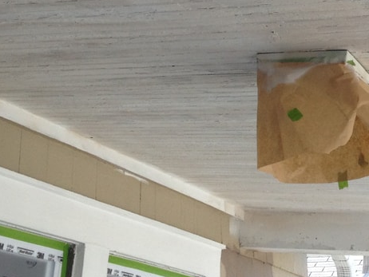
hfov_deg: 19.1
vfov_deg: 14.2
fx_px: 1077
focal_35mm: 101
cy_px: -62
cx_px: 339
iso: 64
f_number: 2.4
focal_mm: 4.28
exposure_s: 1/330
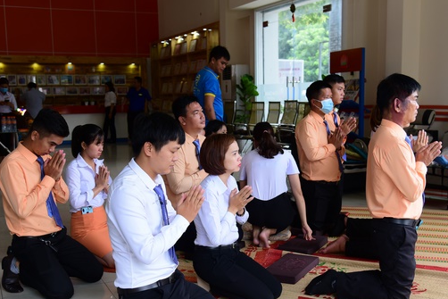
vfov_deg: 30.4
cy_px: 185
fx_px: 548
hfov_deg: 44.5
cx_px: 235
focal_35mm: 44
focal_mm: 34
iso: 320
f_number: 4
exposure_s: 1/125
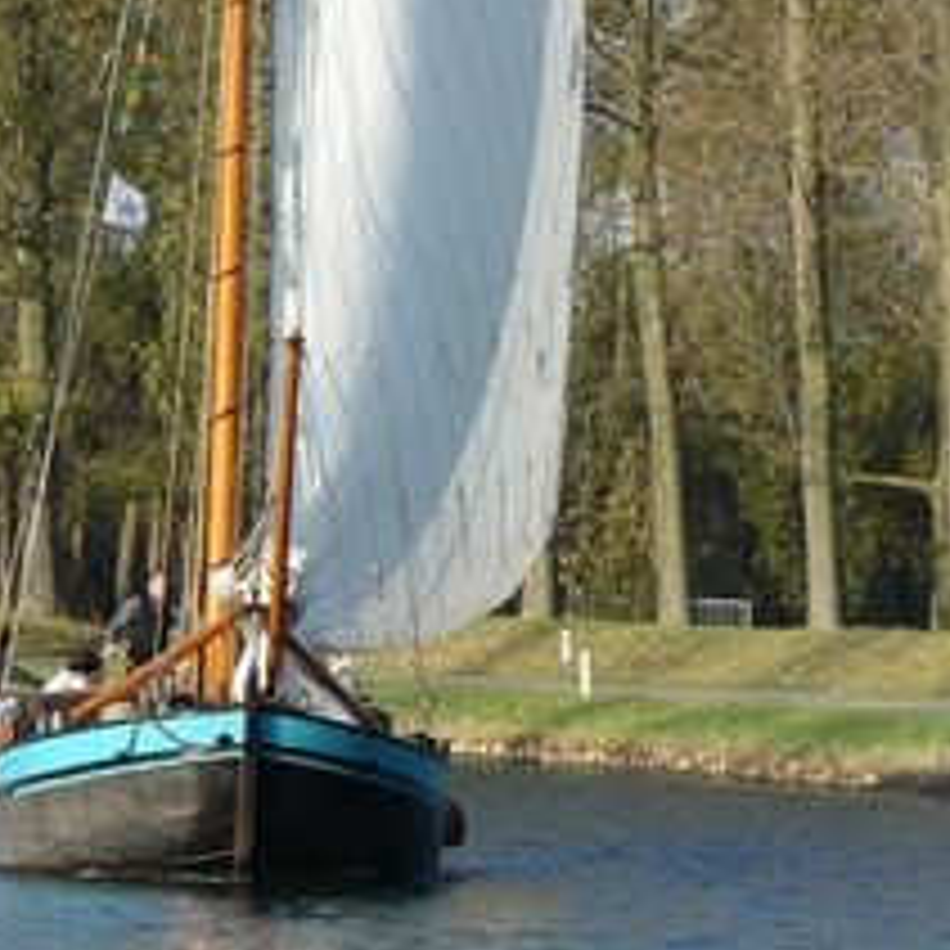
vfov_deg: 4.8
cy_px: 131
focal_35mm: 362
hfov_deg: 4.8
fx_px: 11240
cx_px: 36
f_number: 5.6
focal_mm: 24.1
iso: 100
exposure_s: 1/200
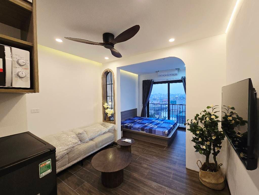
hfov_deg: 106.2
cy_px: 98
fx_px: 97
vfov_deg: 89.9
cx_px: 130
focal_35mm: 13
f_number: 2.2
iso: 100
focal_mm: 2.2
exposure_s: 1/50
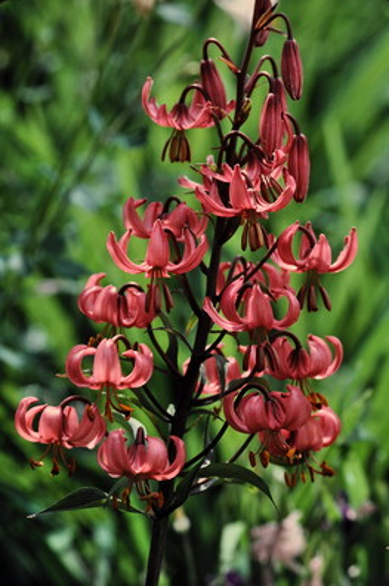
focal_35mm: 90
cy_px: 293
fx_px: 1462
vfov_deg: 22.6
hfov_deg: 15.2
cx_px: 194
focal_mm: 60
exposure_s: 1/125
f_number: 9
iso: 200
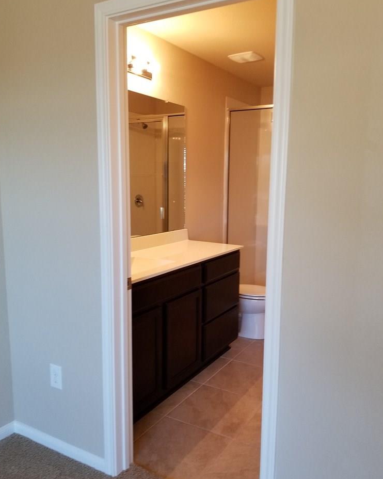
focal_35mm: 28
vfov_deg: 62.2
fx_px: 397
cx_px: 190
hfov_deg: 51.5
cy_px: 244
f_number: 1.7
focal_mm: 4.25
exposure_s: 1/60
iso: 125
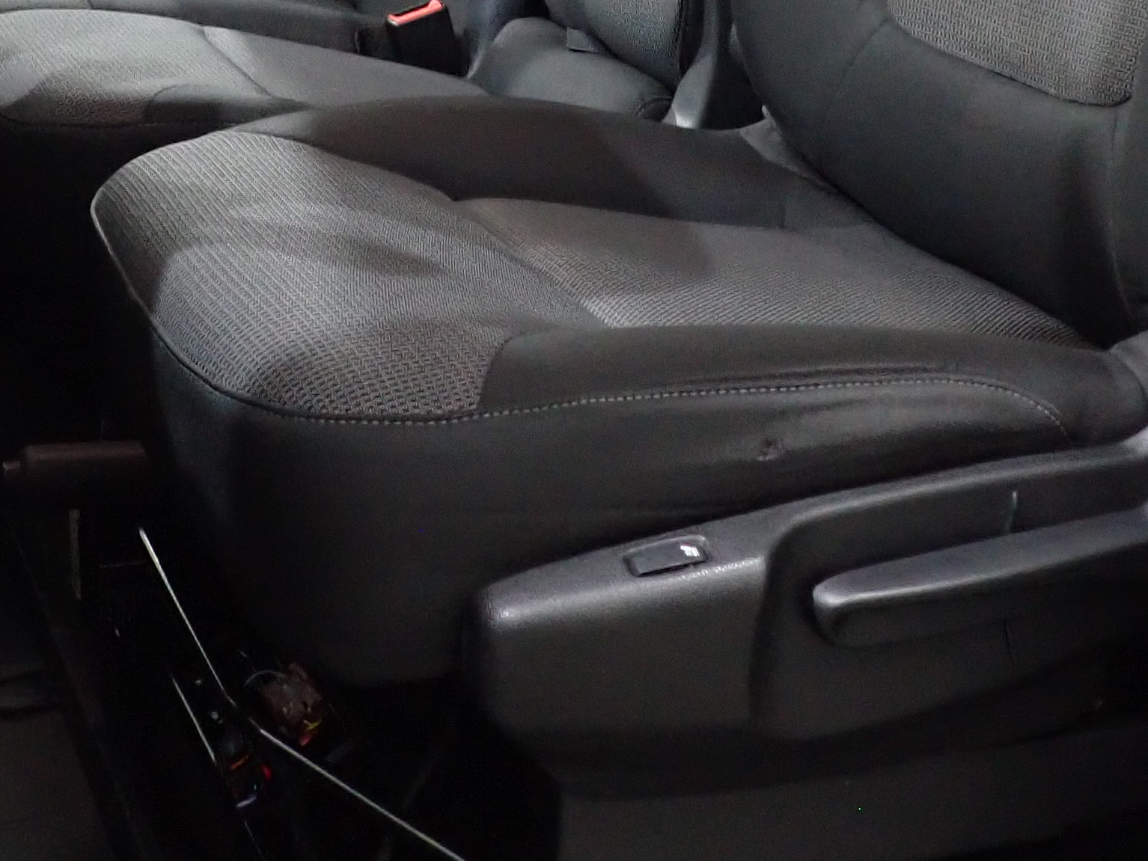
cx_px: 576
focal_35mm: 73
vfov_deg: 18.9
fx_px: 2421
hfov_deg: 26.7
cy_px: -218
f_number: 2.2
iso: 640
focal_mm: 5.05
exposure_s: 1/30
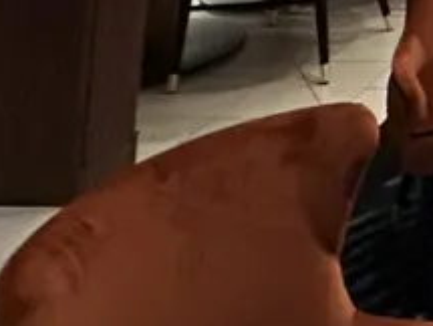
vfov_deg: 12.9
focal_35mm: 78
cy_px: -517
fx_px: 977
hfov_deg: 16.7
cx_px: 922
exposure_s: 1/60
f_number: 2.2
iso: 500
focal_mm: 2.22
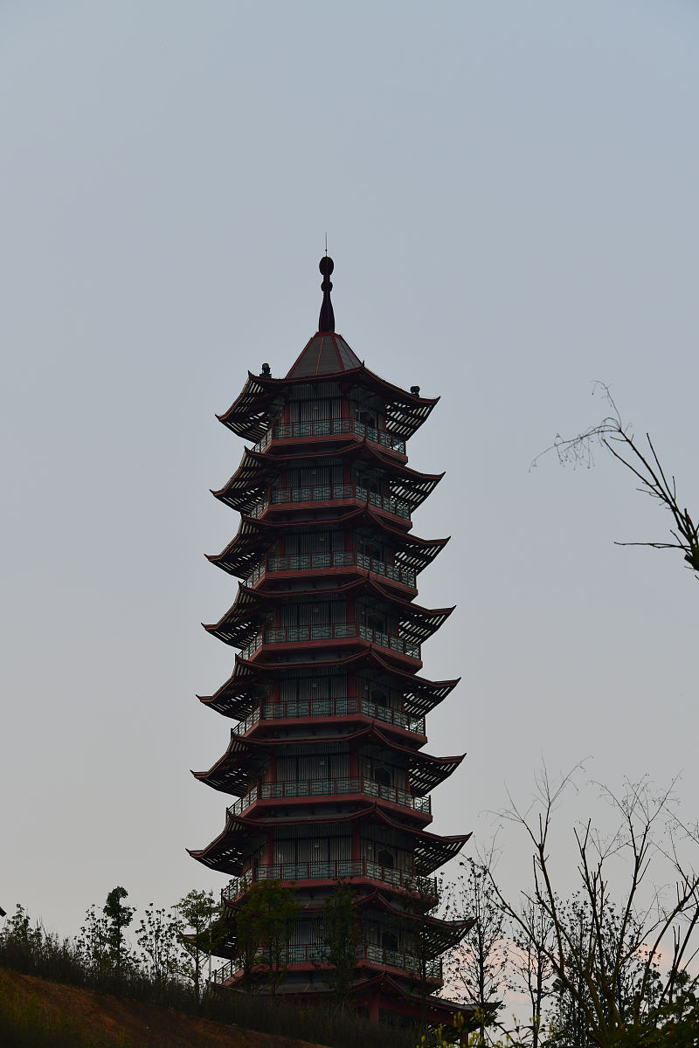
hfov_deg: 13.0
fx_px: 3058
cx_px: 350
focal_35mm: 105
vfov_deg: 19.5
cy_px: 524
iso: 400
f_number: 8
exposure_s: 1/200
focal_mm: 105
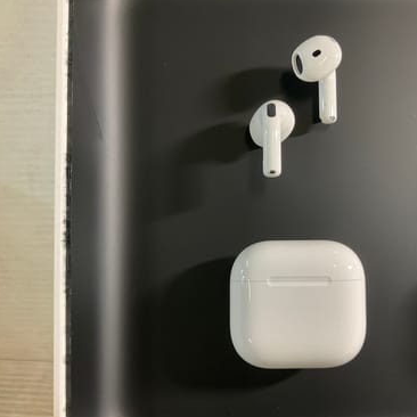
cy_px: 210
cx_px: 281
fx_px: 477
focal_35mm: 35
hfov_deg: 46.4
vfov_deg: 47.2
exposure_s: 1/50
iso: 160
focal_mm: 3
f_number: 1.8
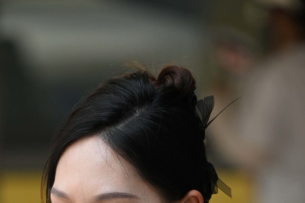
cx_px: 113
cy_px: 479
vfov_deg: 2.1
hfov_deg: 3.2
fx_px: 5483
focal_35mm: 647
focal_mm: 200
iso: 320
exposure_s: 1/500
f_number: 4
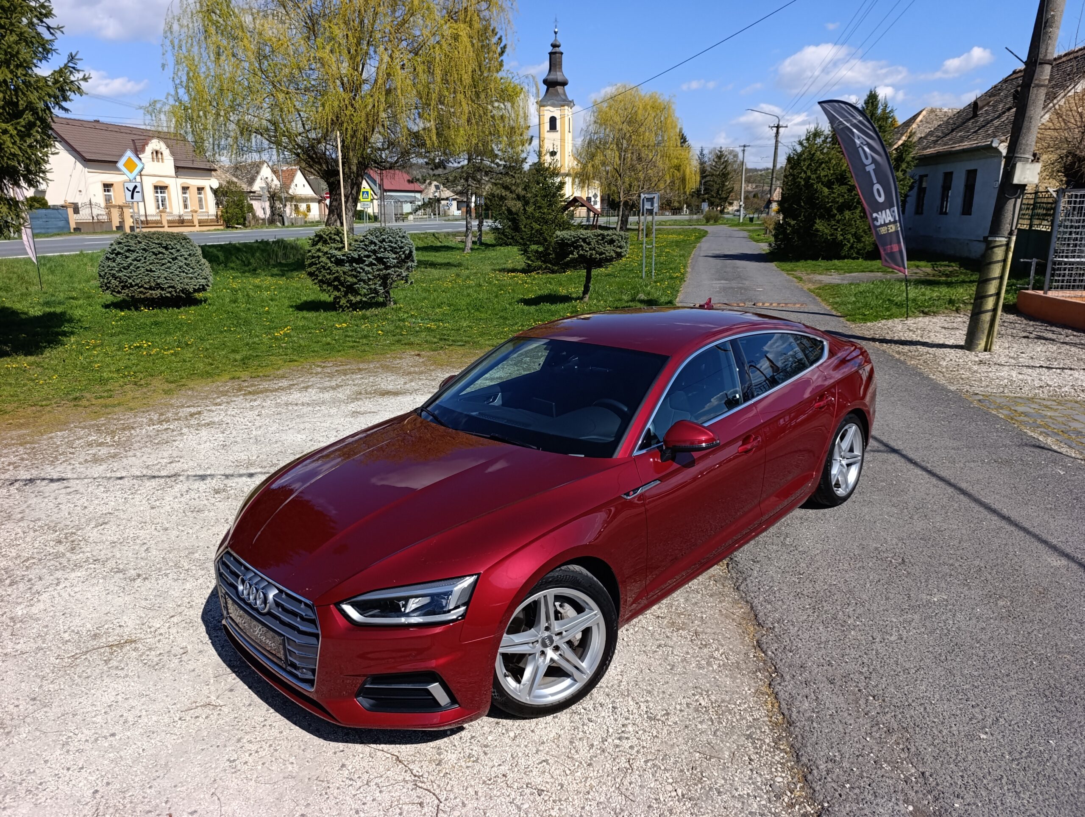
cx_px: 542
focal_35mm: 23
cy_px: 408
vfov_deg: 59.0
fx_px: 722
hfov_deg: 73.8
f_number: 1.6
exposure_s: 1/965
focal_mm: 6.14
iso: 50
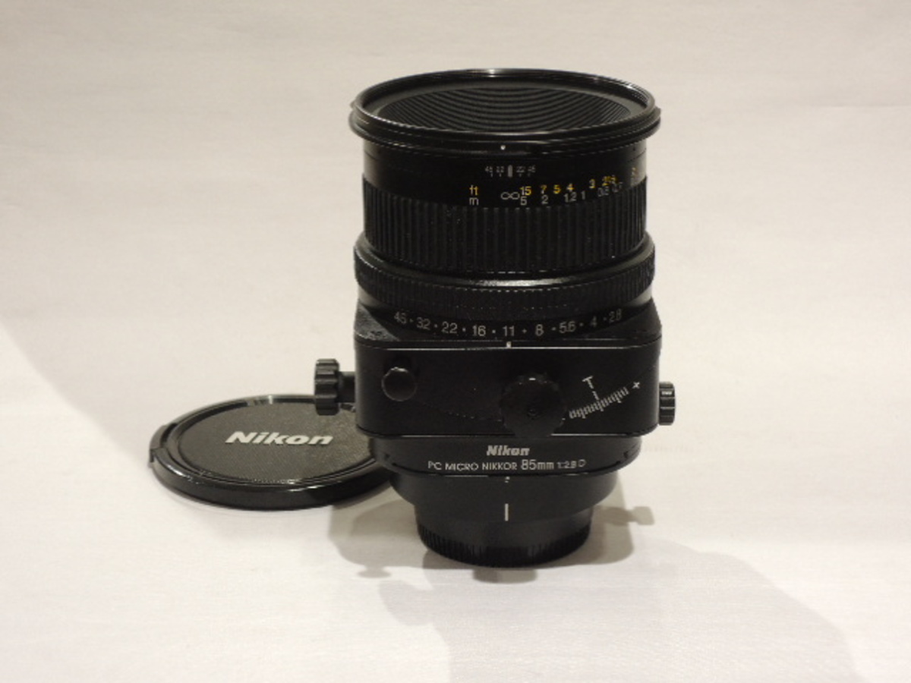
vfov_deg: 19.1
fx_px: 2026
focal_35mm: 77
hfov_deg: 25.3
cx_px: 456
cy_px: 342
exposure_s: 1/80
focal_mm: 13.8
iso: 400
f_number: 4.7
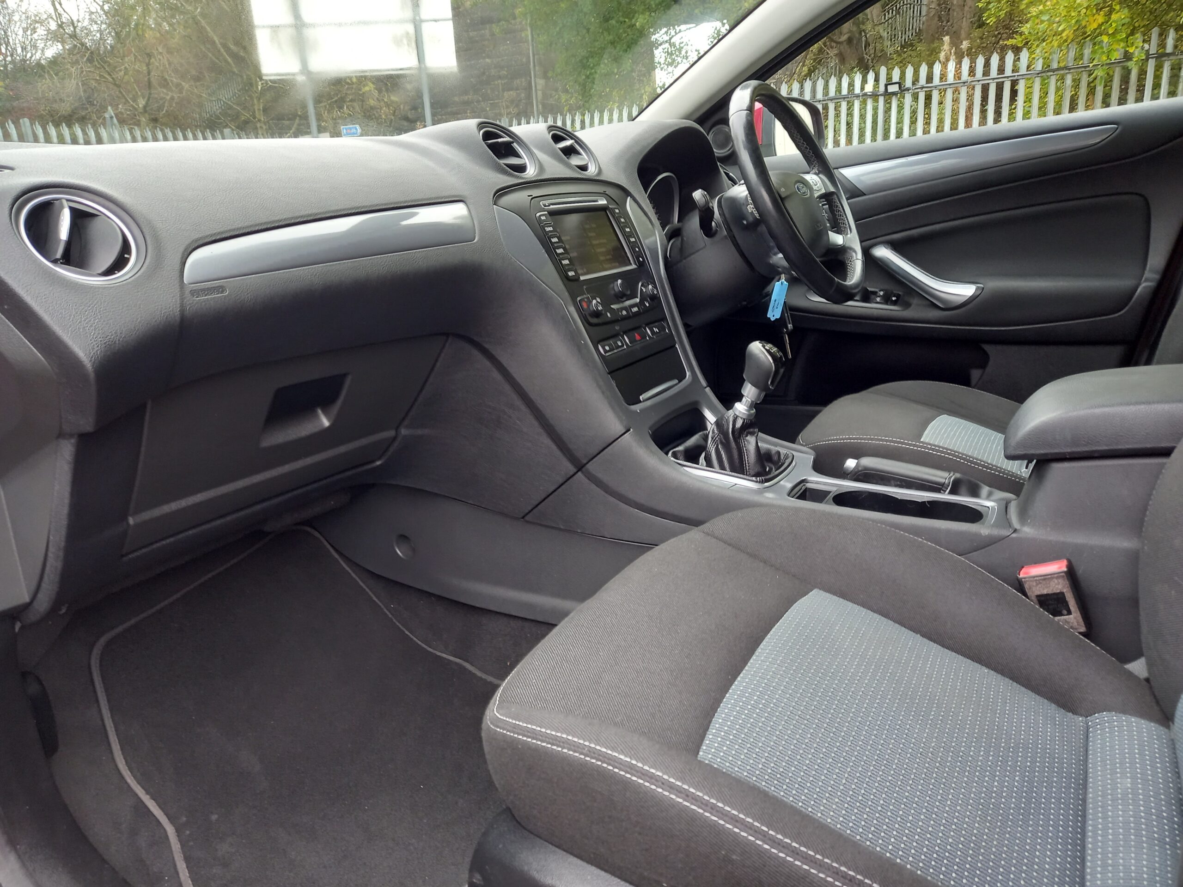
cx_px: 592
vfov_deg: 54.9
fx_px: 854
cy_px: 444
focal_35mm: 25
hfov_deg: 69.4
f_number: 2
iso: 160
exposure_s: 1/40
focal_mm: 4.6
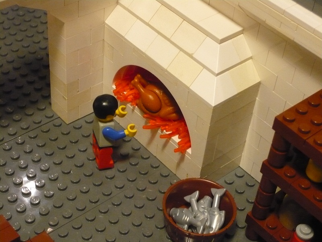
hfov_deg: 29.0
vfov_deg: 21.9
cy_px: 121
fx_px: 623
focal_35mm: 67
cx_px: 161
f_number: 4.5
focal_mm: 11.1
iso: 400
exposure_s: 1/20
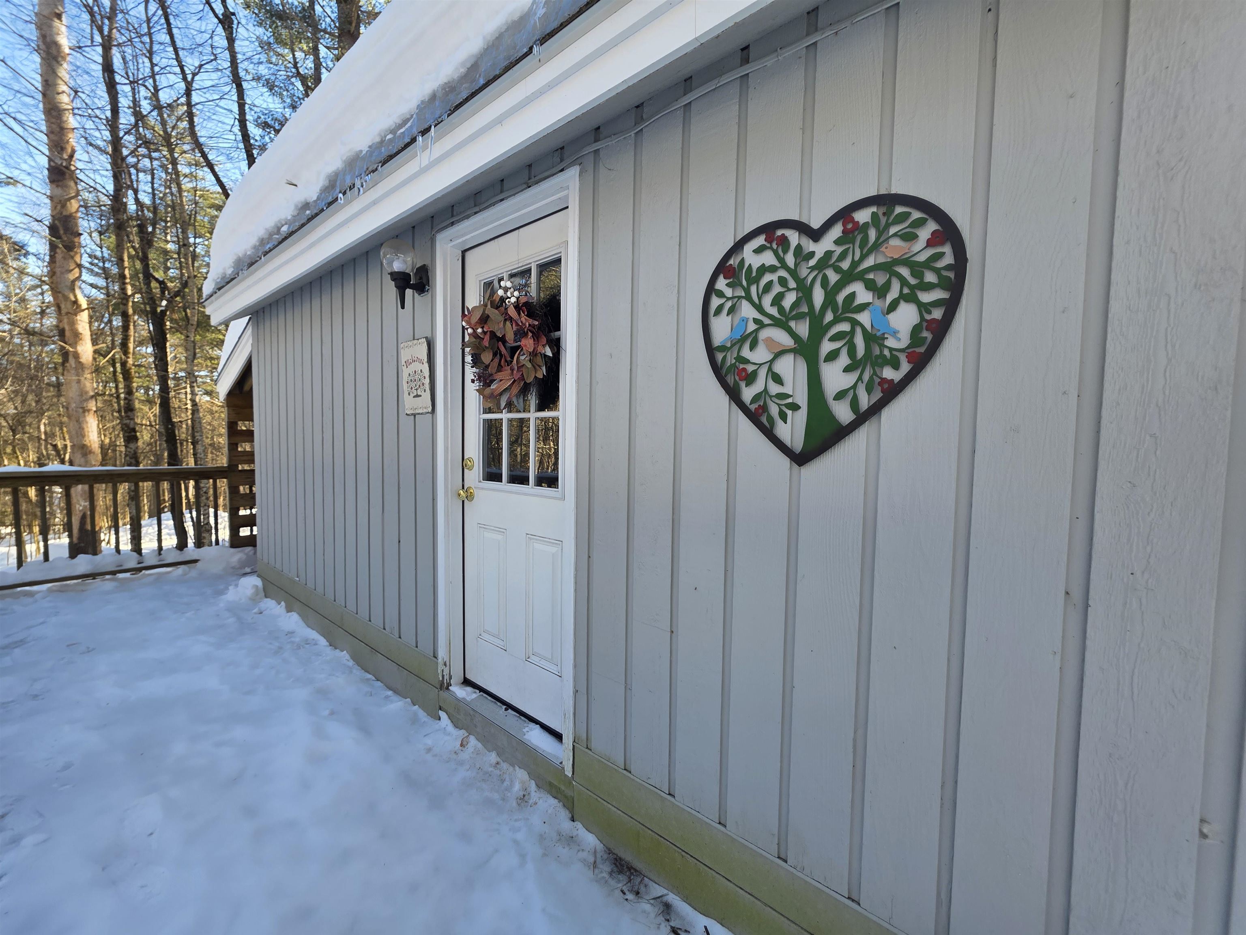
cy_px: 468
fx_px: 468
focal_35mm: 13
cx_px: 623
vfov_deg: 89.9
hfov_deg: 106.2
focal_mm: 2.2
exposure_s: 1/265
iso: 40
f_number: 1.9
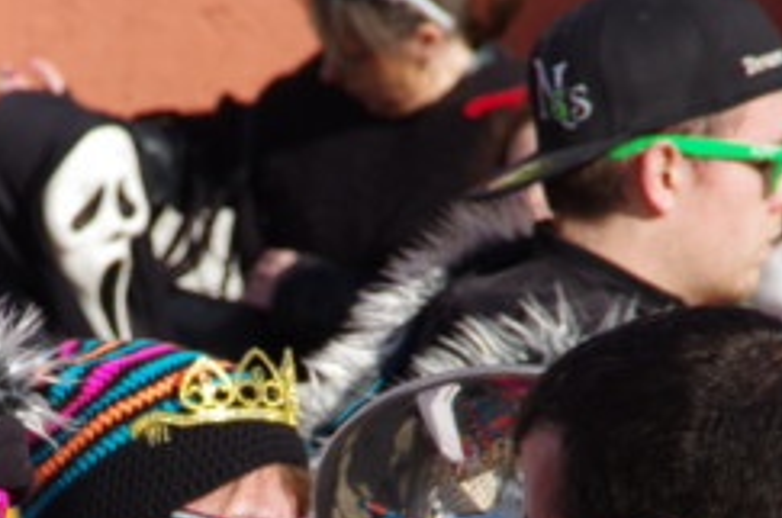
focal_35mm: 617
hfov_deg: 3.3
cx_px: 174
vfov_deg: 2.2
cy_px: 475
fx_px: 13376
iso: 200
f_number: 11
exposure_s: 1/250
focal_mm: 200
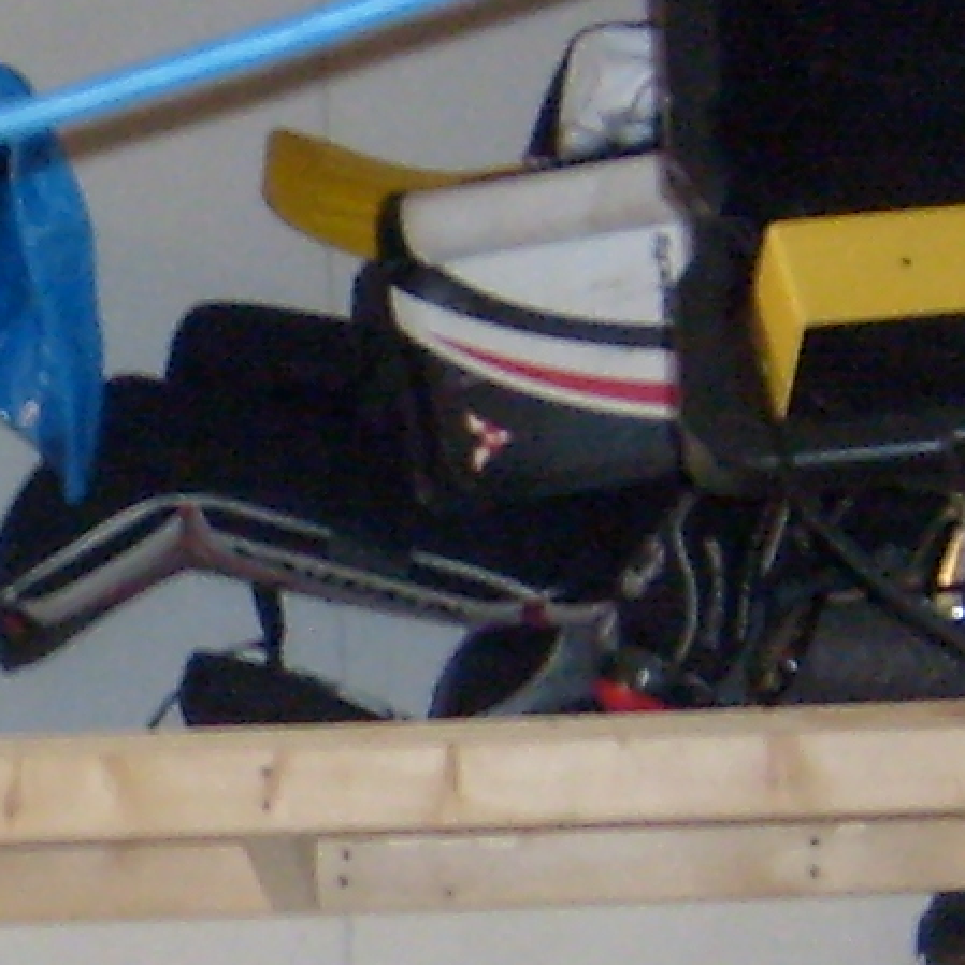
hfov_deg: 8.8
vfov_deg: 9.0
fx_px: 6119
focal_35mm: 194
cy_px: 815
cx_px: -550
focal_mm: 5.8
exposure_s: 1/45
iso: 160
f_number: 2.8
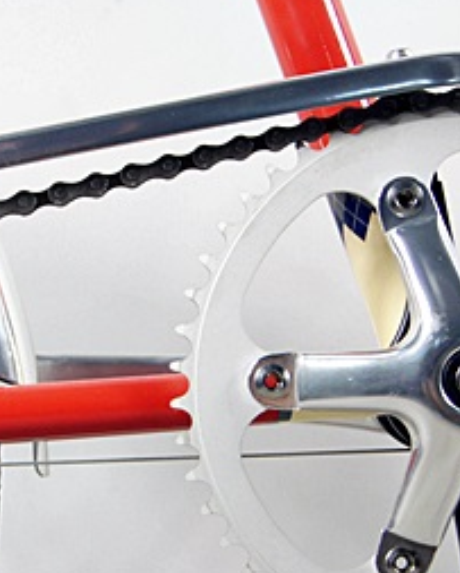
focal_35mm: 120
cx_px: 7
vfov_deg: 15.9
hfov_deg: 12.7
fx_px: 2038
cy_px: 469
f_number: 4
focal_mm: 24
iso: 500
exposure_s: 1/60
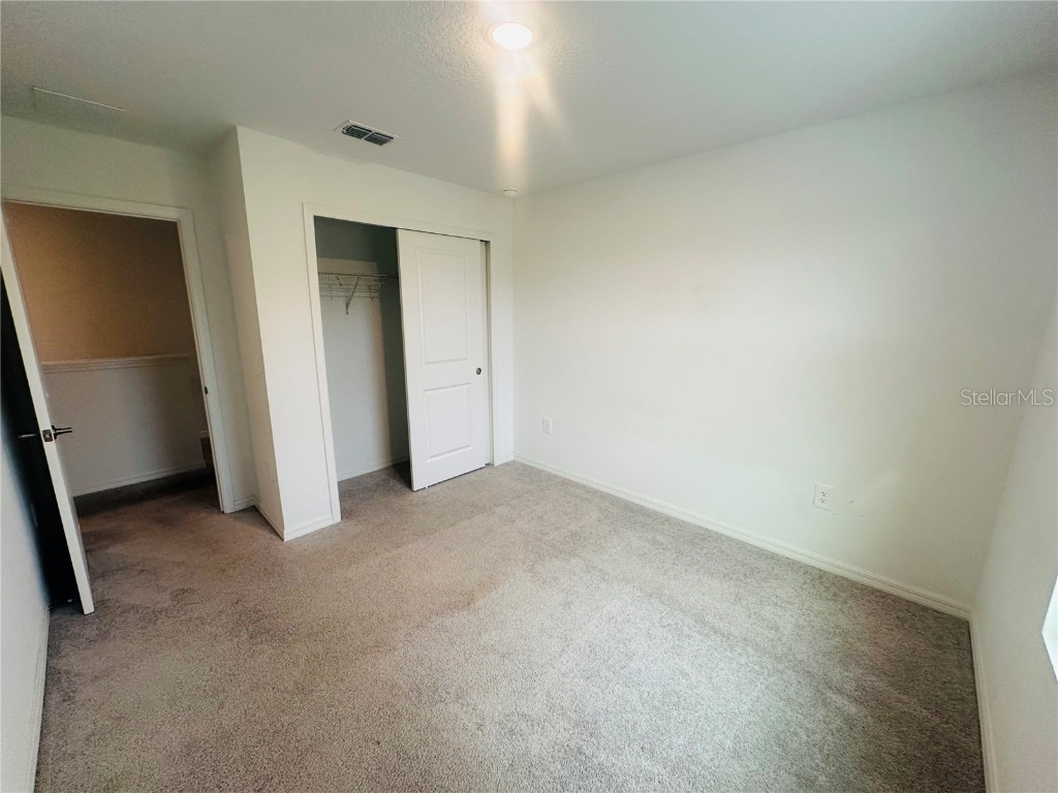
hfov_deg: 102.1
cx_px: 529
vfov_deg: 85.7
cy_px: 396
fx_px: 428
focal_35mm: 14
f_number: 2.2
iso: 200
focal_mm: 2.22
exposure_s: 1/120
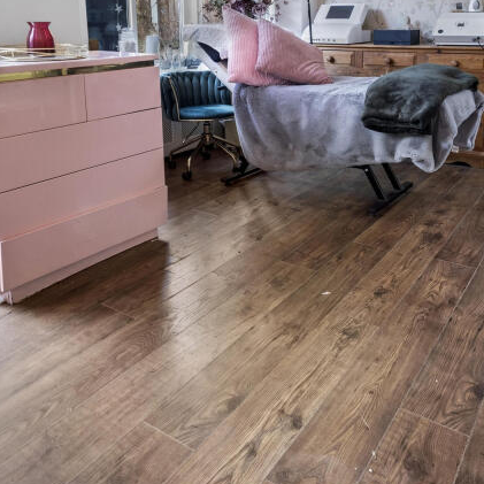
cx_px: 318
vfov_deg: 50.0
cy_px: 111
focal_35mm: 31
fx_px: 490
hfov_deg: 51.7
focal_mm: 10
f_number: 8
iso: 160
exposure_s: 1/4
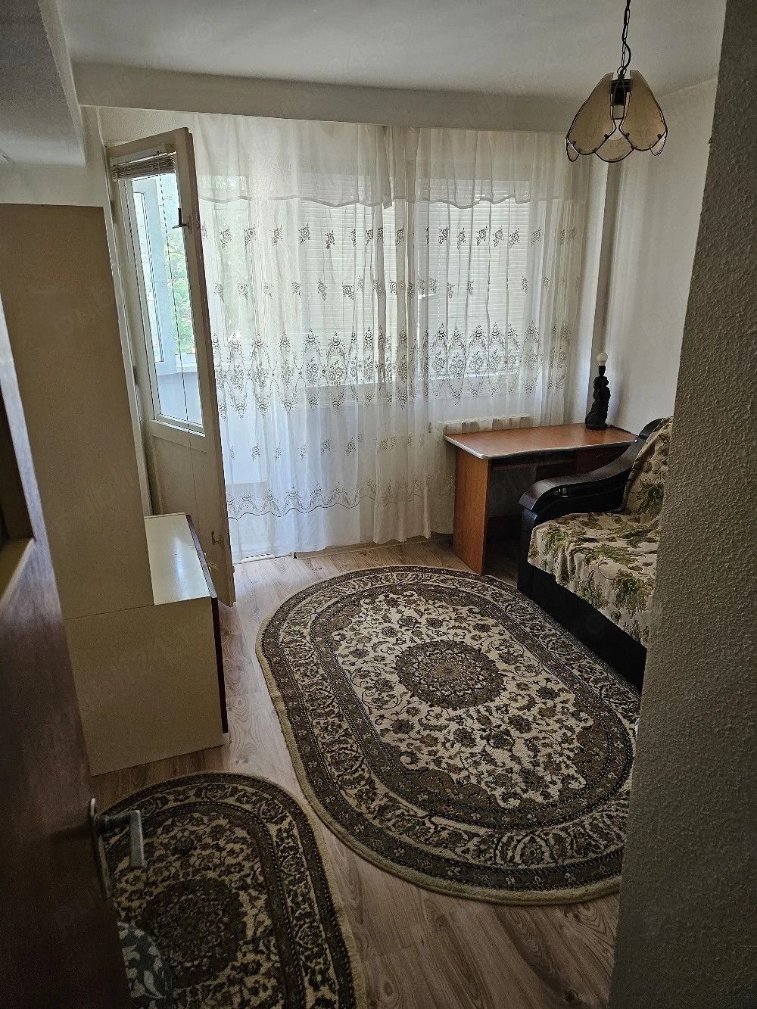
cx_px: 378
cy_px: 504
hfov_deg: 58.9
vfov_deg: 73.9
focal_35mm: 23
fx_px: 671
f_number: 1.8
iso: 320
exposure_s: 1/101
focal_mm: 5.4
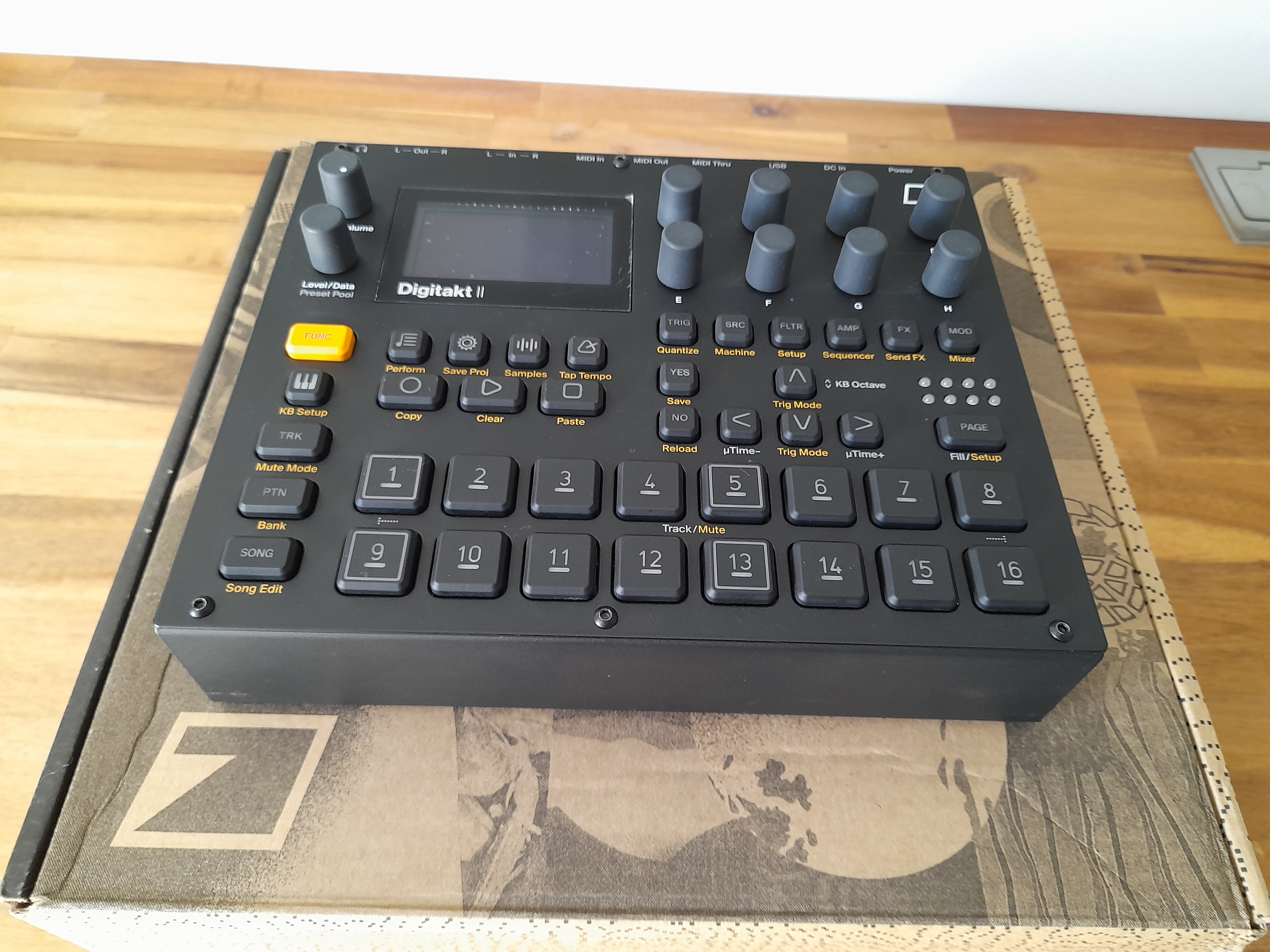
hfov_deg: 69.4
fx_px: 917
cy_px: 476
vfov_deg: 54.9
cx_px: 635
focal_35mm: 25
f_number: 2
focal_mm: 4.6
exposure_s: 1/50
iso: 320
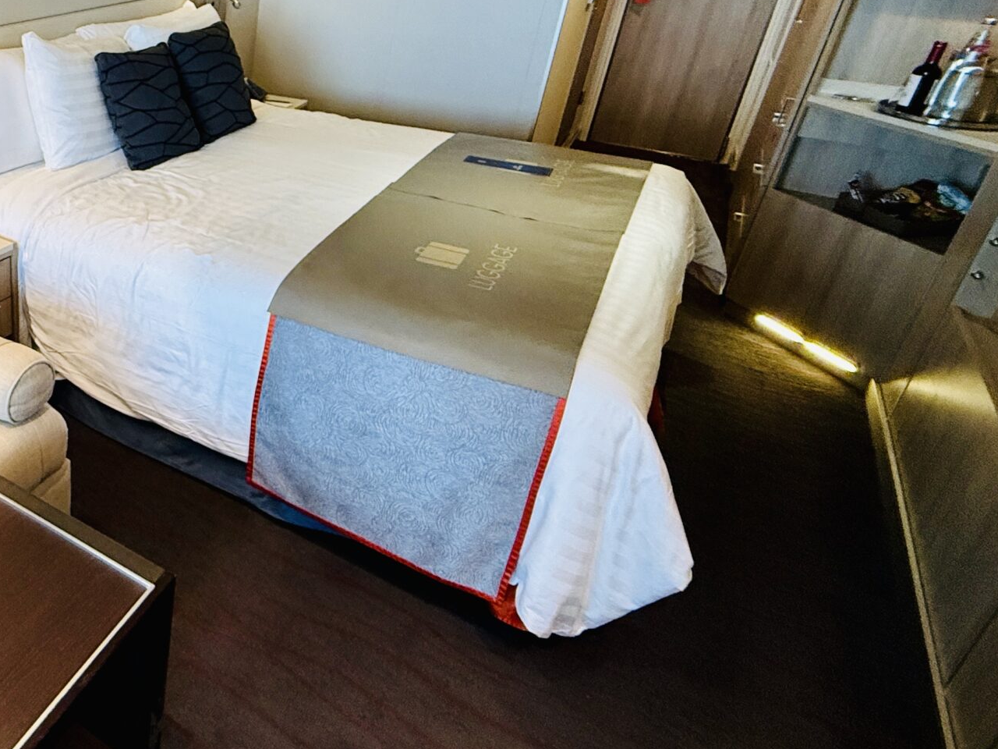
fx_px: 807
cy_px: 240
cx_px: 58
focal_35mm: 28
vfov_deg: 48.8
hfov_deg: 53.4
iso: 320
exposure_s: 1/120
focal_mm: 2.22
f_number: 2.2
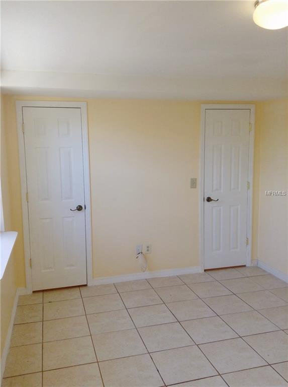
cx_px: 144
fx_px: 367
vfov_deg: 55.4
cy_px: 194
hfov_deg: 42.8
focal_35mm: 33
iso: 32
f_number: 2.4
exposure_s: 1/60
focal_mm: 3.3
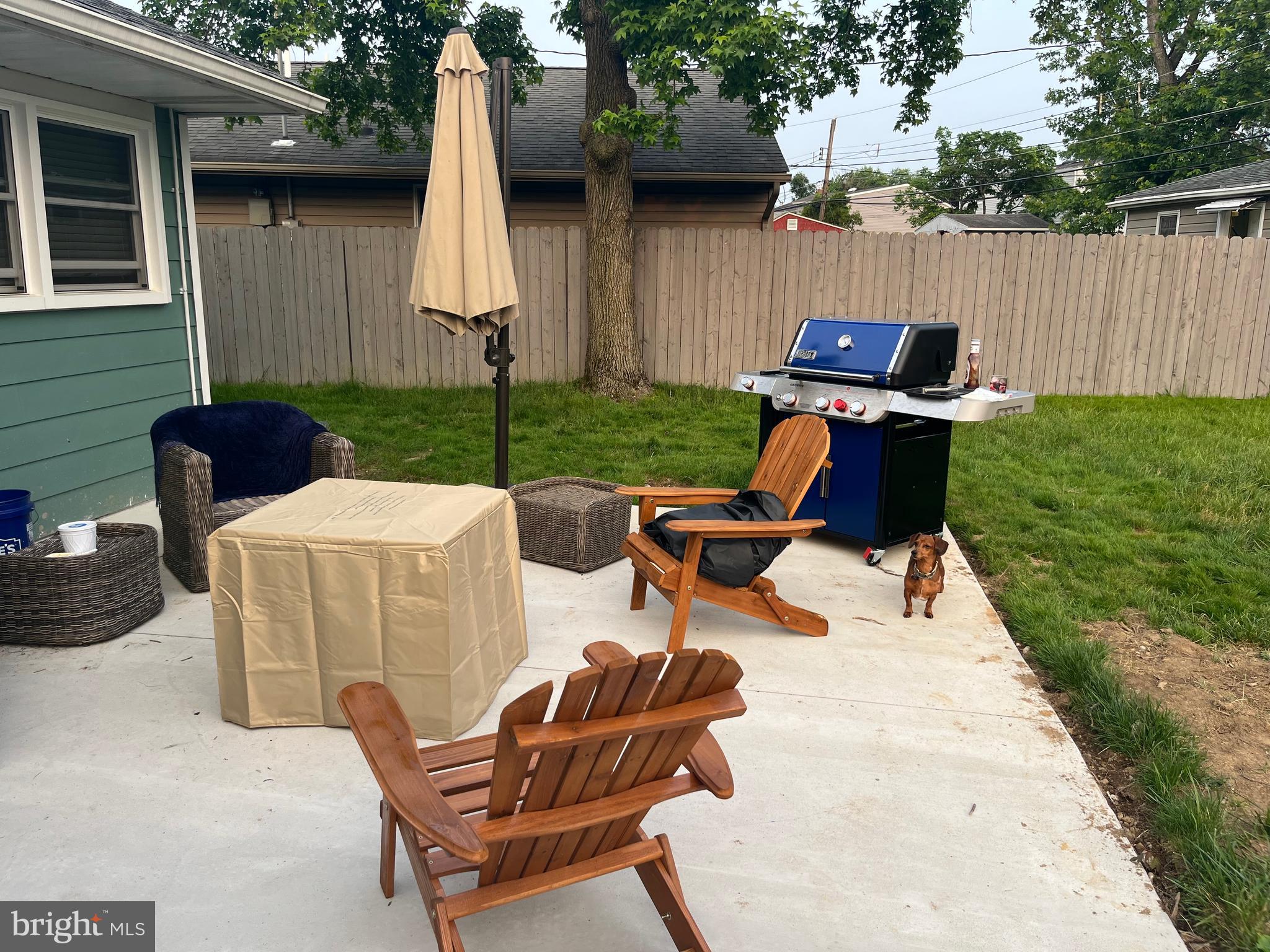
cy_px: 476
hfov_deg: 67.3
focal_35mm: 26
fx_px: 954
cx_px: 635
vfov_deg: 53.1
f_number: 1.6
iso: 40
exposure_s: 1/269
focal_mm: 5.1
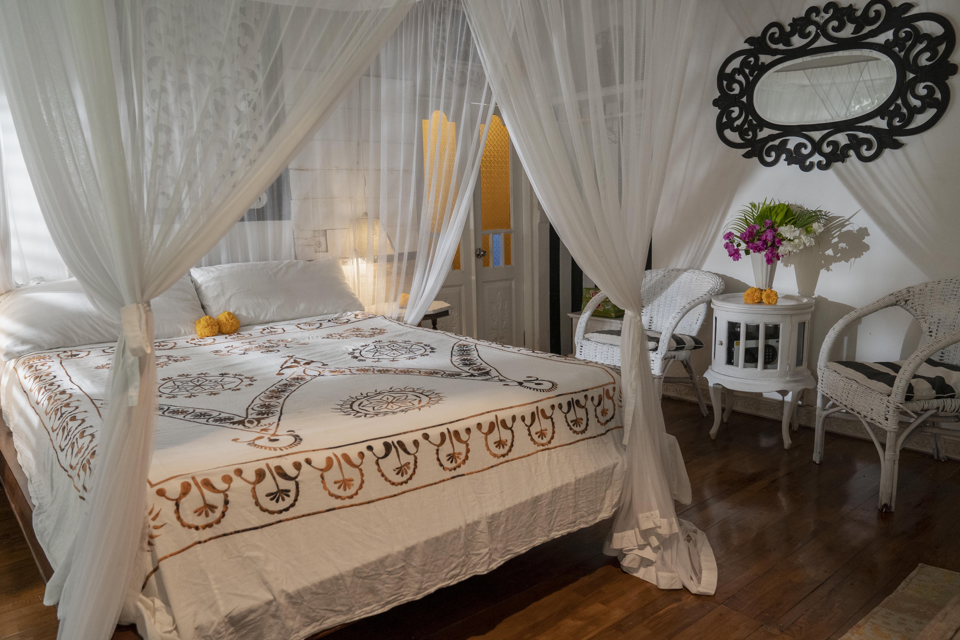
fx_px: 667
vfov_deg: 51.3
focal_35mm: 25
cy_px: 320
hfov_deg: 71.5
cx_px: 480
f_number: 4.5
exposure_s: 1/100
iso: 2500
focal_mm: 25
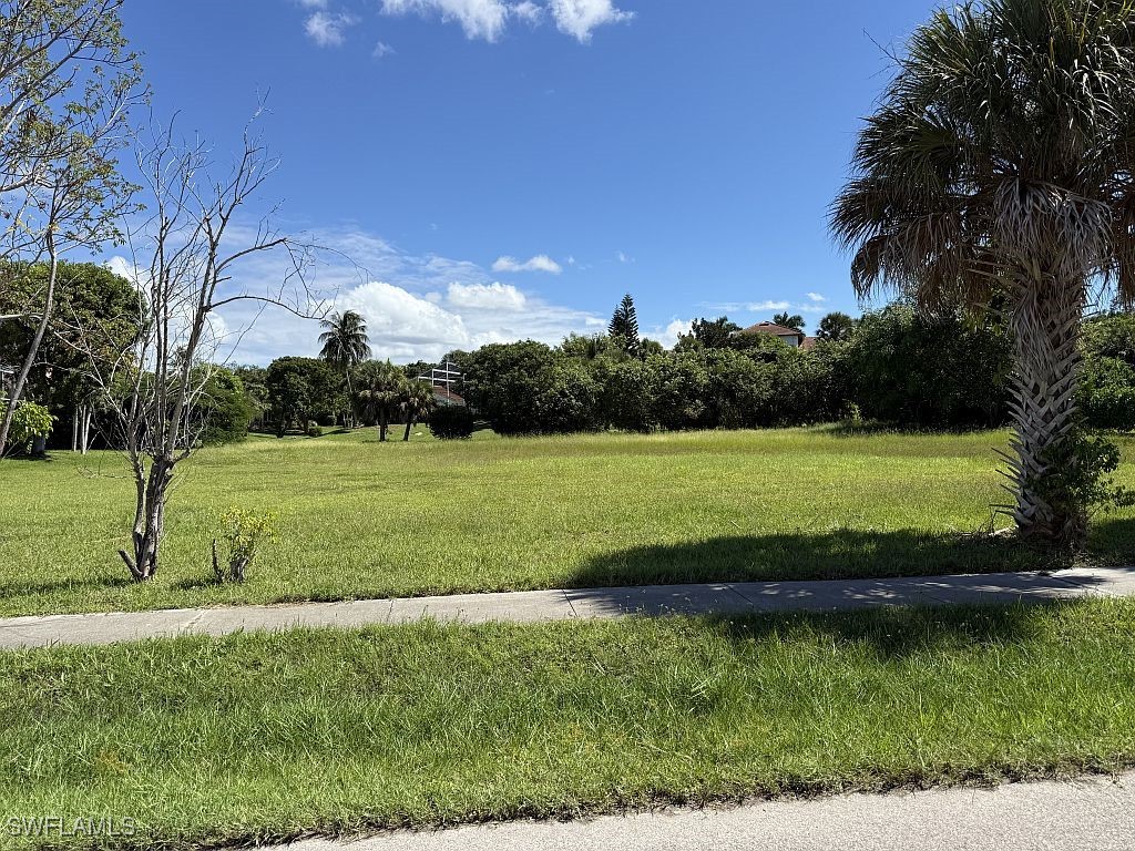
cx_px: 568
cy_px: 426
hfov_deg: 71.6
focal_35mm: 24
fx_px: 787
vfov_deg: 56.8
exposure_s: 1/4405
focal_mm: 6.76
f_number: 1.78
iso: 80
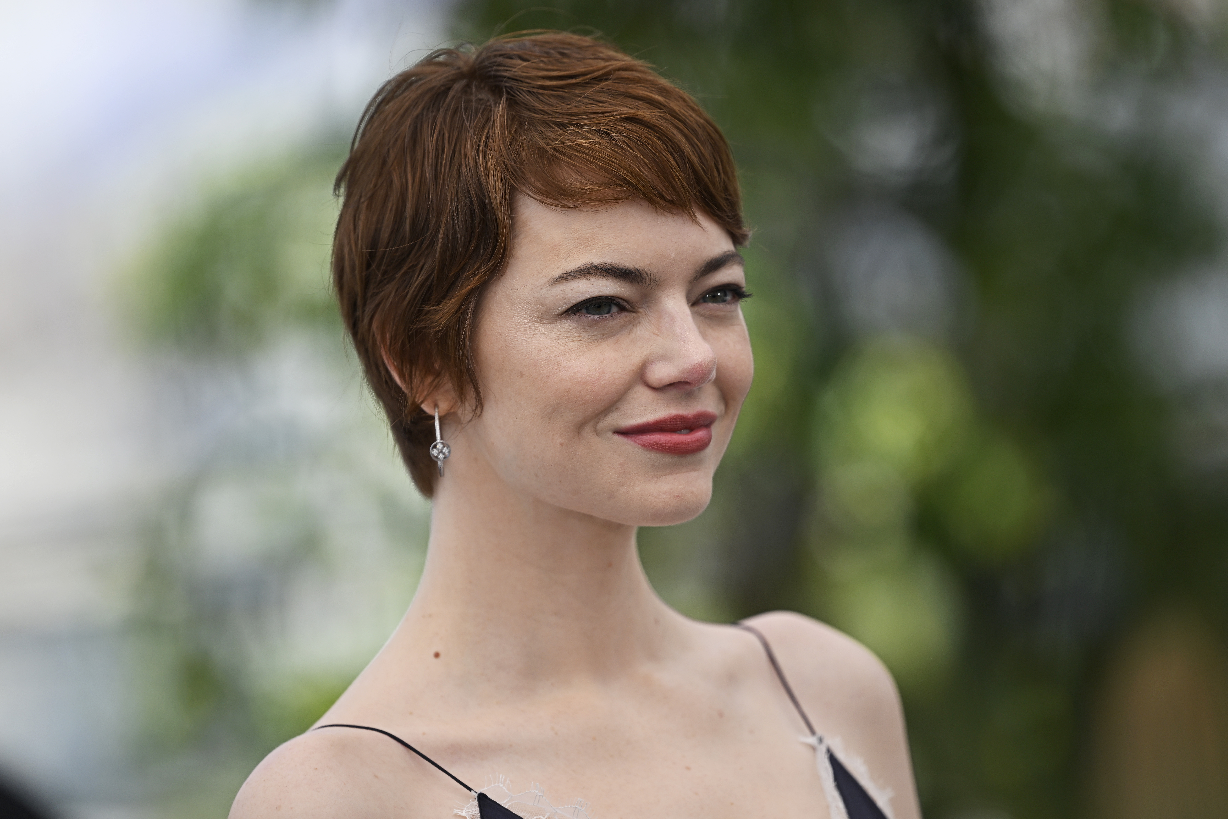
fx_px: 13643
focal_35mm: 400
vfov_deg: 3.4
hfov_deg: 5.2
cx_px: 614
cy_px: 410
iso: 200
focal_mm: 400
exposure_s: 1/3200
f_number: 2.8
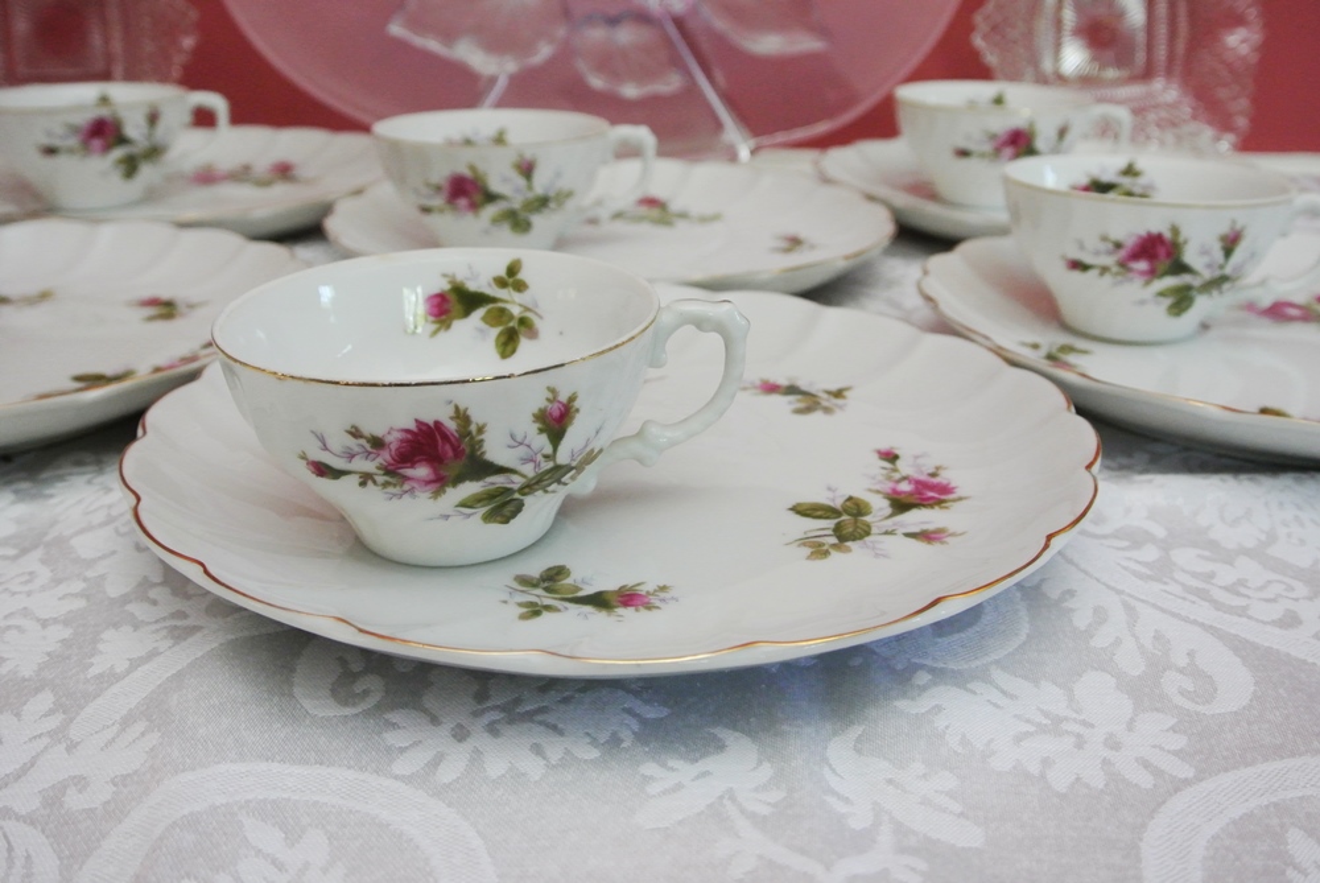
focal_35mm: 36
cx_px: 660
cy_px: 442
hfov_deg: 53.1
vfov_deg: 37.0
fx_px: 1321
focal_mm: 13.6
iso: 800
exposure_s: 1/60
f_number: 4
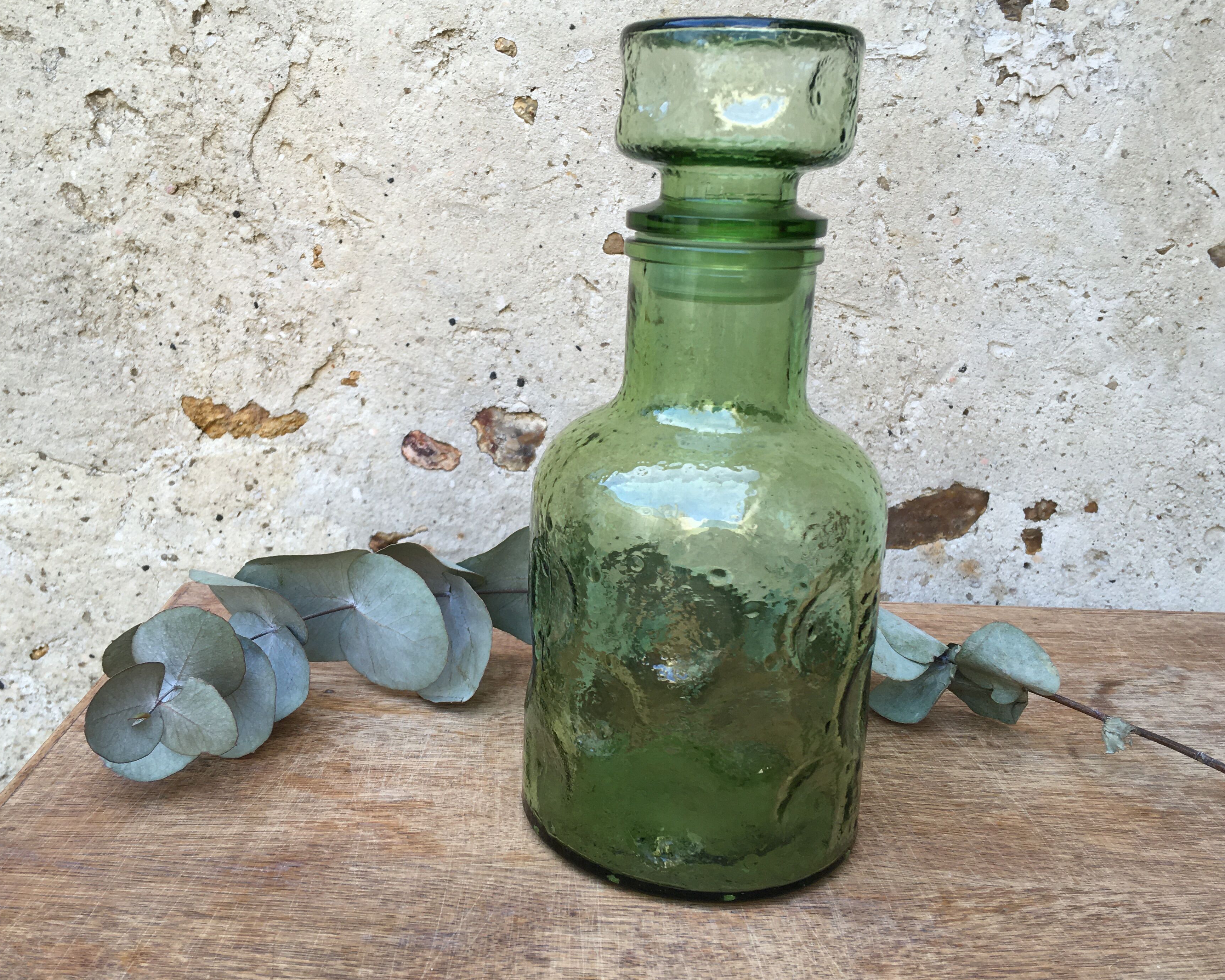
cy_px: 454
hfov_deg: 54.1
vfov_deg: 44.5
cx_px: 545
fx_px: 1196
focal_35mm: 33
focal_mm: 4.15
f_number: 2.2
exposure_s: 1/100
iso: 32
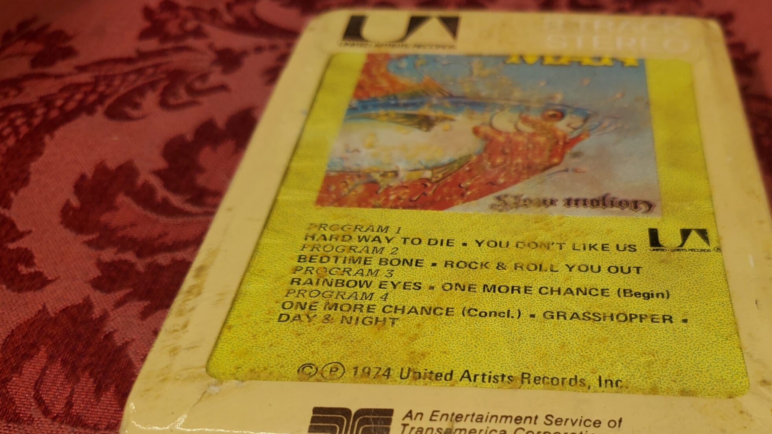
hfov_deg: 53.3
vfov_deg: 31.4
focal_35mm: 37
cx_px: 491
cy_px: 332
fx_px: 757
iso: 50
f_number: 1.5
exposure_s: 1/177
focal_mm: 4.3
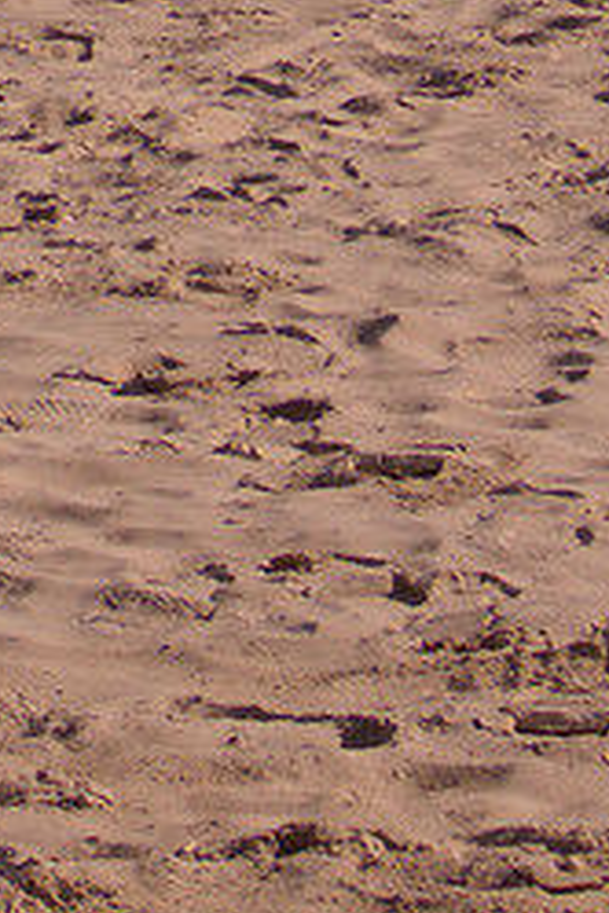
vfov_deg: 4.2
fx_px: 12230
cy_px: -1384
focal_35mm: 482
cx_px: -257
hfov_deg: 2.8
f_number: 11
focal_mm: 50
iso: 100
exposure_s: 1/250
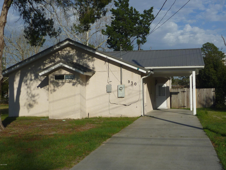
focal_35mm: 49
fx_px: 320
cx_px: 113
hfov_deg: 38.9
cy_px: 85
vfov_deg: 29.7
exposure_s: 1/250
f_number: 11
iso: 100
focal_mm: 5.5
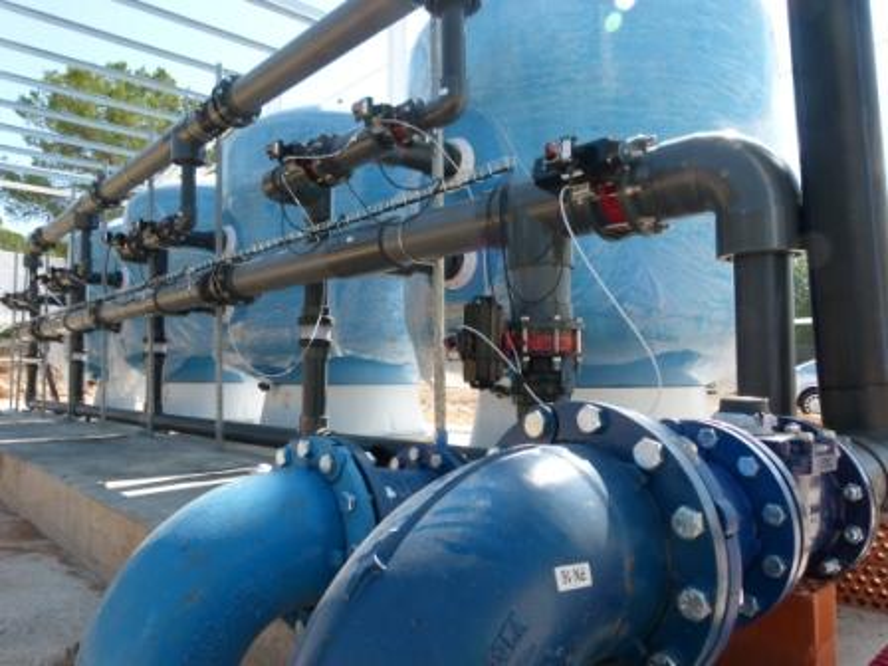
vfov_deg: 54.9
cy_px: 333
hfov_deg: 69.4
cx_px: 444
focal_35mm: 25
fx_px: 641
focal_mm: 4.5
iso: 100
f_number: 4
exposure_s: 1/250
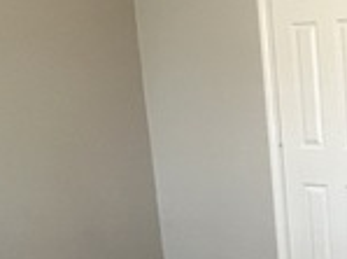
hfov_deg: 29.2
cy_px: 166
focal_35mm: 56
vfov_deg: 25.9
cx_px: 426
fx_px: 560
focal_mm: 1.57
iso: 500
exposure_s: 1/60
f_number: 1.8
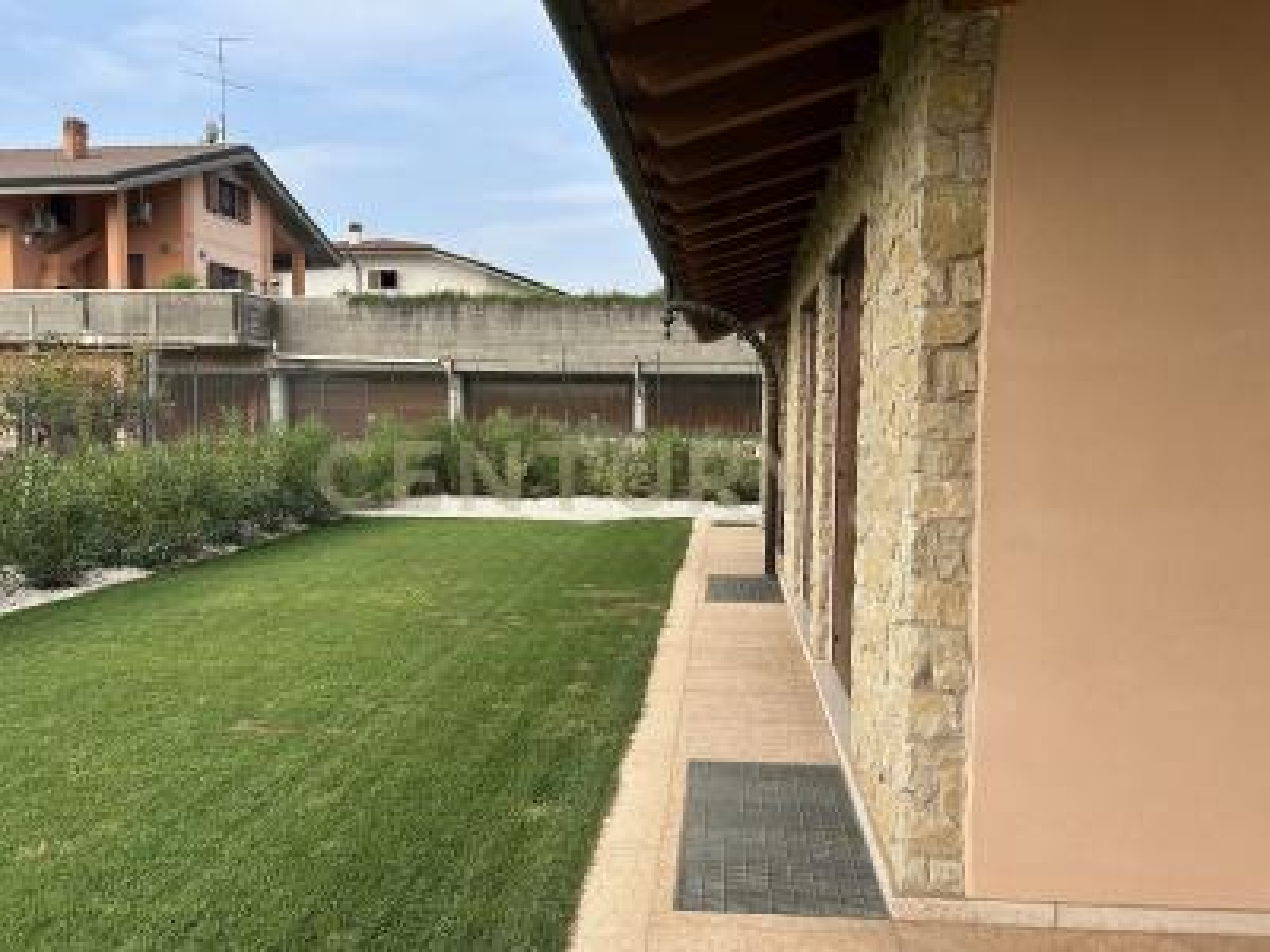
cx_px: 635
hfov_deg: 67.3
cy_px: 476
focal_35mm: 26
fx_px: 954
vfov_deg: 53.1
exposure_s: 1/1124
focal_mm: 5.7
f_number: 1.5
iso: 50
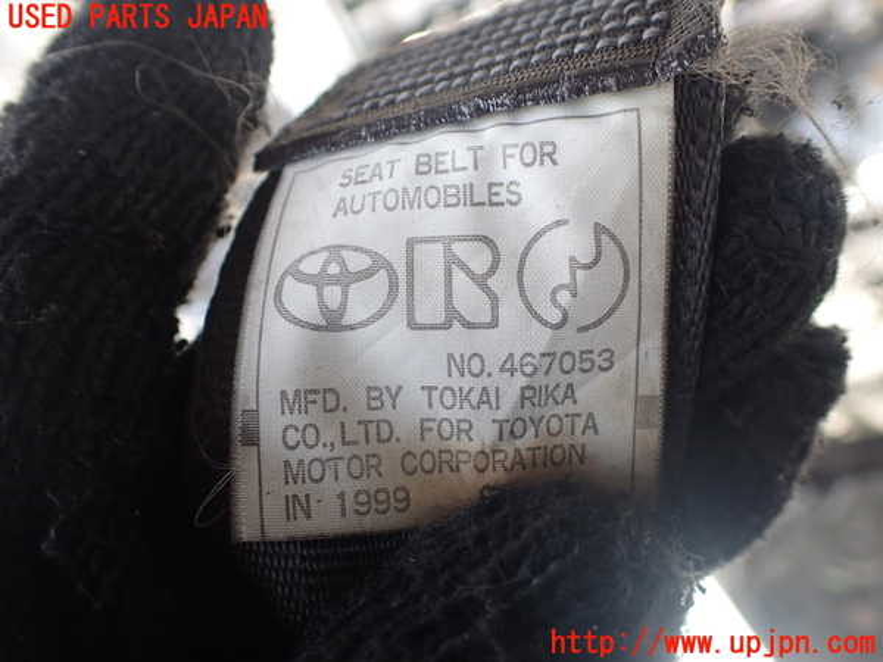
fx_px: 765
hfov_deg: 60.0
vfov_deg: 46.8
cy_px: 331
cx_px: 442
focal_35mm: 30
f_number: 2.3
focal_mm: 5.4
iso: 160
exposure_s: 1/125
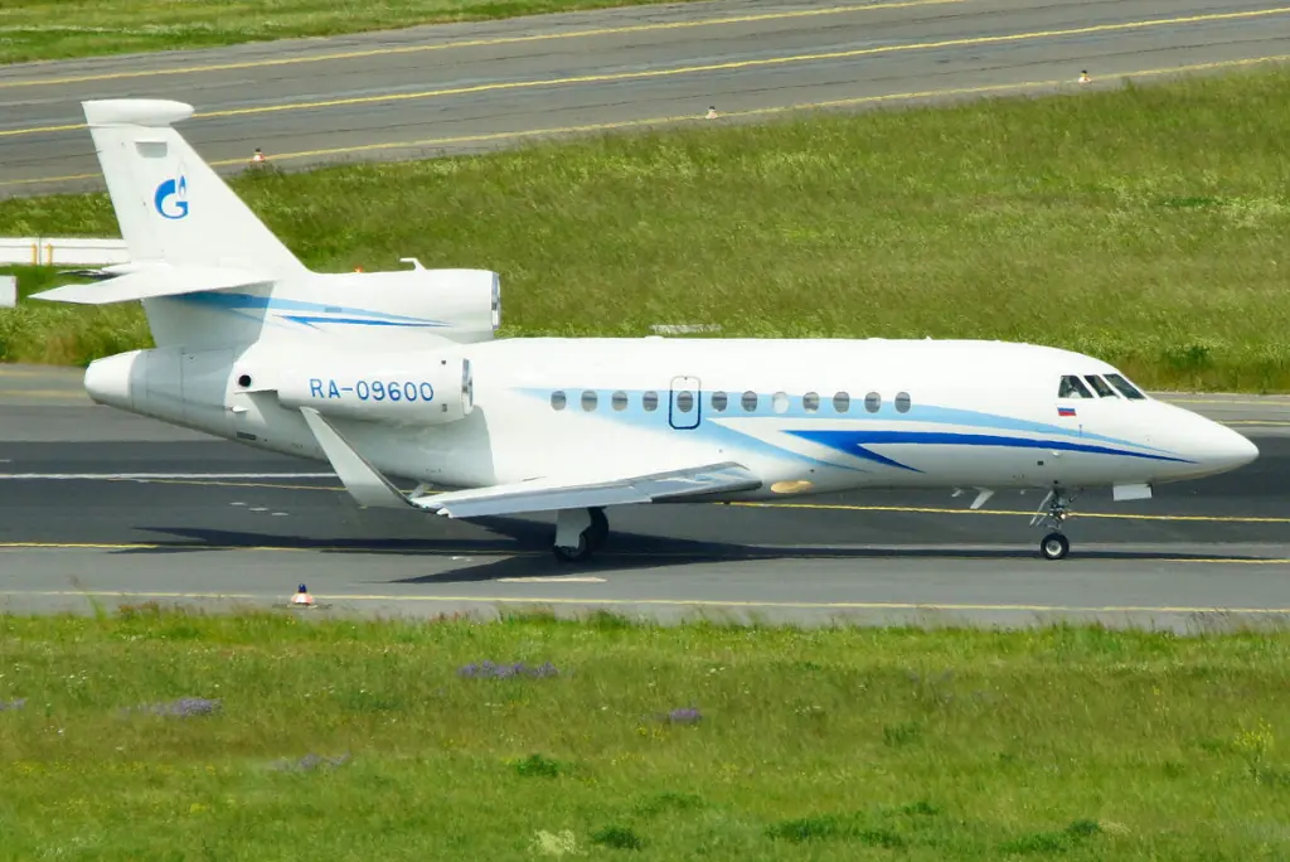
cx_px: 645
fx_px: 21511
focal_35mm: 600
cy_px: 431
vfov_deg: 2.3
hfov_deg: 3.4
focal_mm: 400
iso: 200
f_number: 7.1
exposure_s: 1/800
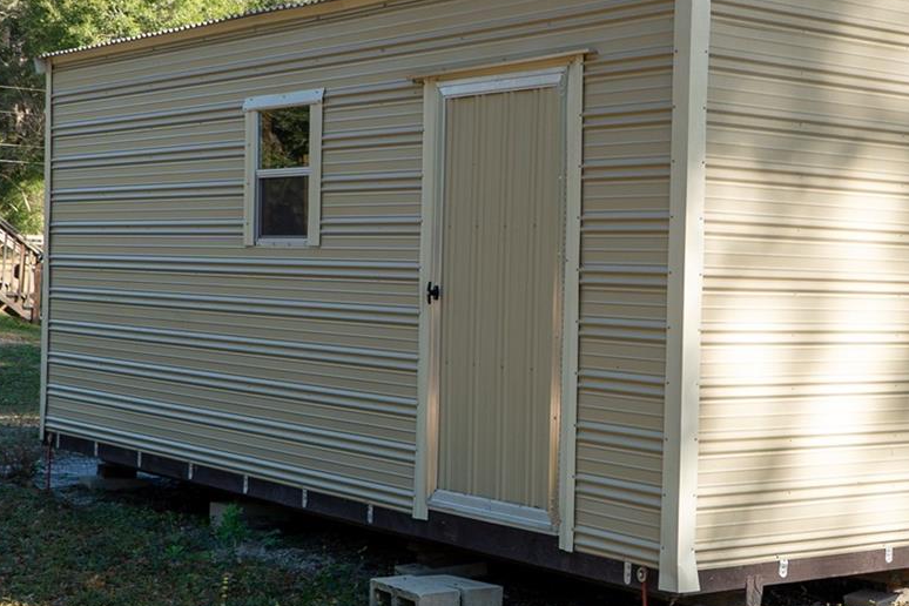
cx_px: 604
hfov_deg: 32.1
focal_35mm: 62
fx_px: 1565
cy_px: 250
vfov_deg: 21.9
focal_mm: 20
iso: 100
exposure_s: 1/125
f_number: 6.3
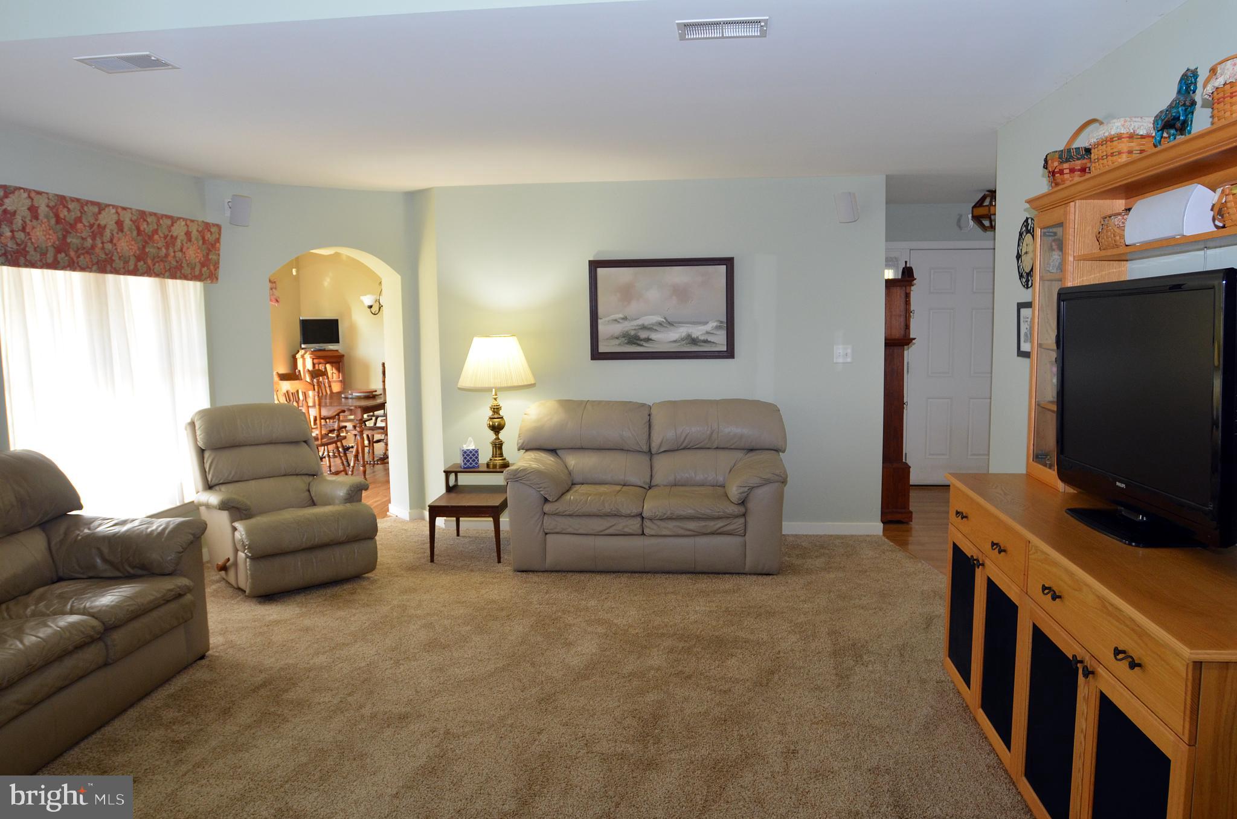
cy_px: 410
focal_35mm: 36
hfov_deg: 53.2
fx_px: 1234
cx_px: 618
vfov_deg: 36.7
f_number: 4
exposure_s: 1/60
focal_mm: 24
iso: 640
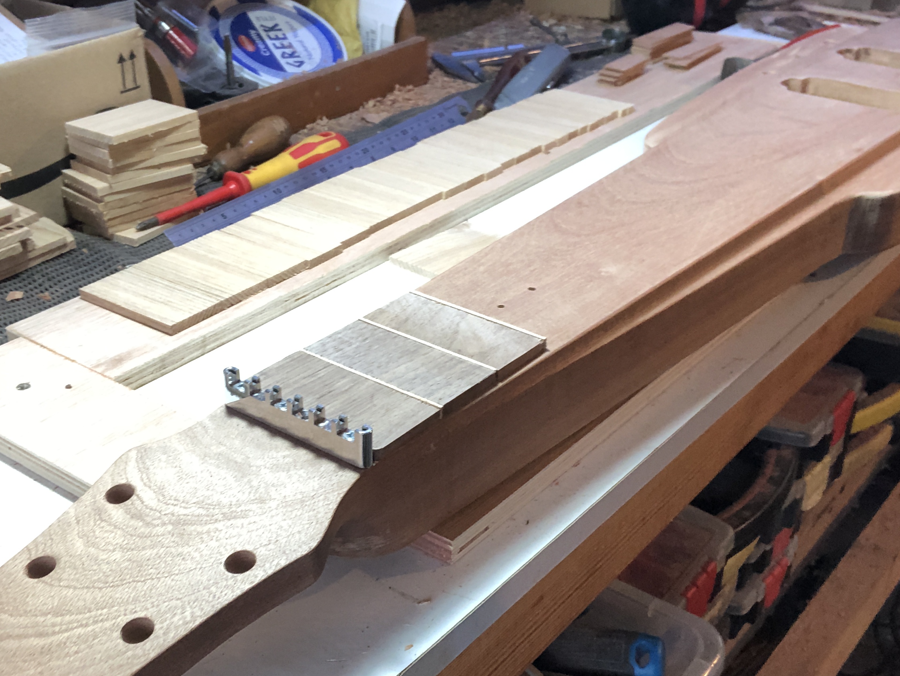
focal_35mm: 44
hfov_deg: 42.9
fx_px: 1145
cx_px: 397
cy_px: 426
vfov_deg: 32.7
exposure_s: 1/60
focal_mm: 2.87
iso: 160
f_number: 2.2
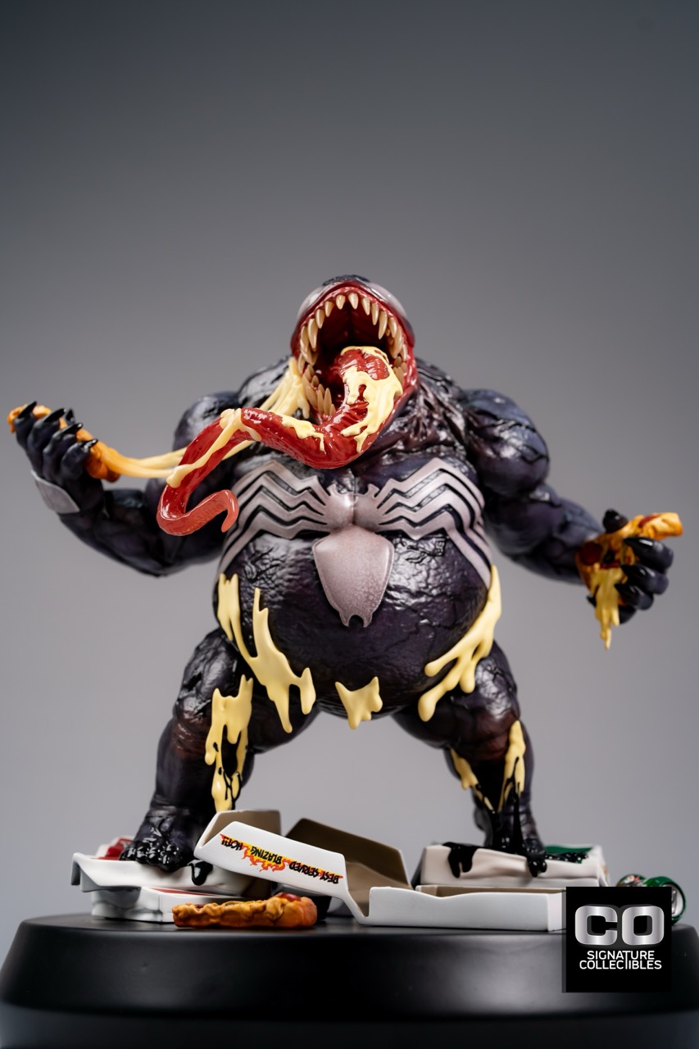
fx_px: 1457
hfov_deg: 27.0
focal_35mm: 50
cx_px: 350
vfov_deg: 39.6
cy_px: 524
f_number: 5
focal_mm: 50
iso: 125
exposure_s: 1/30
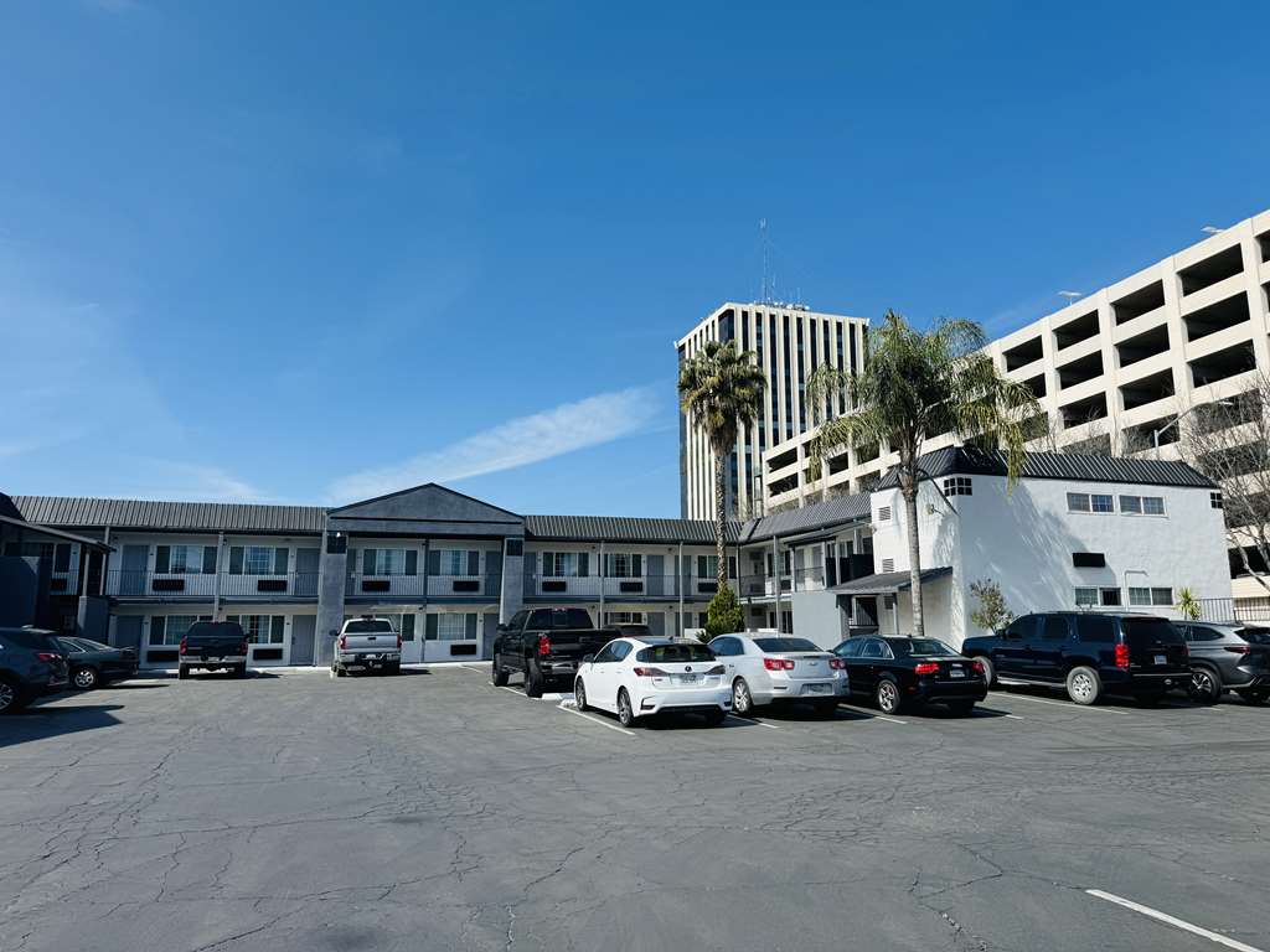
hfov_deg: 71.6
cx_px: 635
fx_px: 881
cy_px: 476
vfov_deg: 56.8
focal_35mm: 24
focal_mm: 6.86
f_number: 1.78
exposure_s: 1/5814
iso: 80
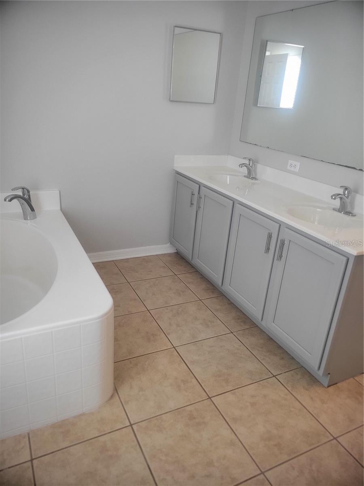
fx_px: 365
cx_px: 182
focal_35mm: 26
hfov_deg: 53.1
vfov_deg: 67.3
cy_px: 243
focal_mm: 5.4
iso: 250
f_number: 1.8
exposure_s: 1/60
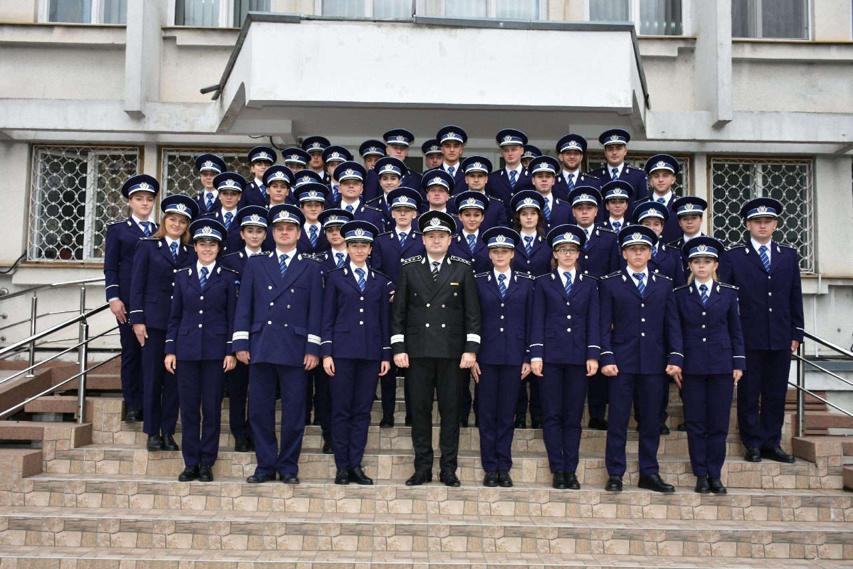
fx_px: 782
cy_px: 284
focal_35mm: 33
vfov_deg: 40.0
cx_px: 426
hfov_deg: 57.2
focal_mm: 22
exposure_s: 1/250
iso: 180
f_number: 3.5
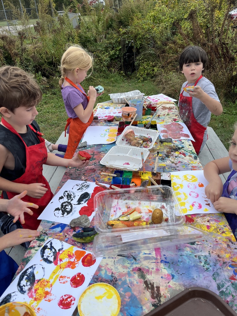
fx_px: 237
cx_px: 118
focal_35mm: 26
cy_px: 158
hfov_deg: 53.1
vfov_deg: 67.3
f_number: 1.6
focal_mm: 5.1
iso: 50
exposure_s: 1/1175
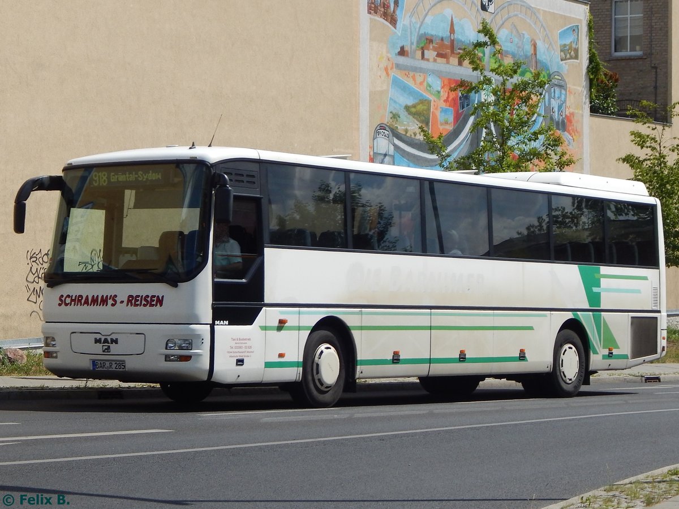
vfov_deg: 19.6
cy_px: 254
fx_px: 1471
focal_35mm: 75
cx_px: 340
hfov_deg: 26.0
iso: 125
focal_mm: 13.5
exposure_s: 1/400
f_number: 8.4
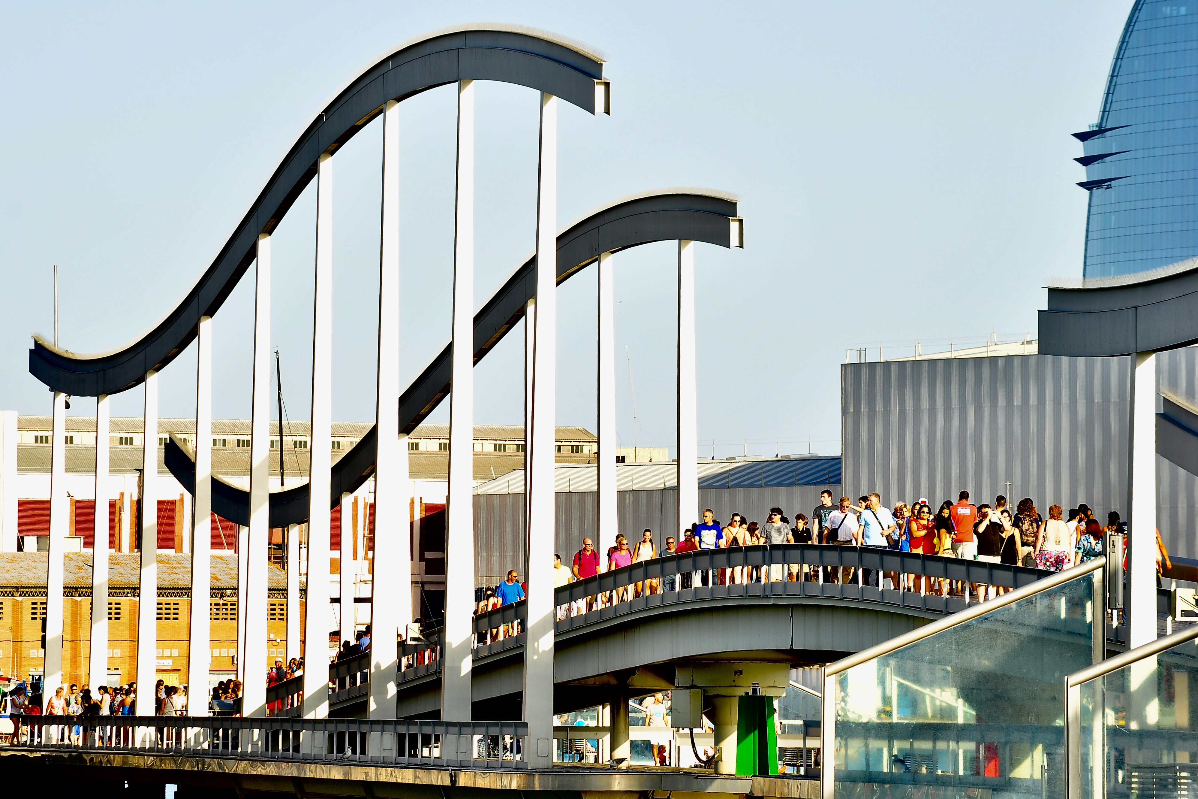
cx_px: 599
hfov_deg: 7.6
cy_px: 400
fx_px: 8984
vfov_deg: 5.1
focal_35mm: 270
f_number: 10
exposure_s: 1/125
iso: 200
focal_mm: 180
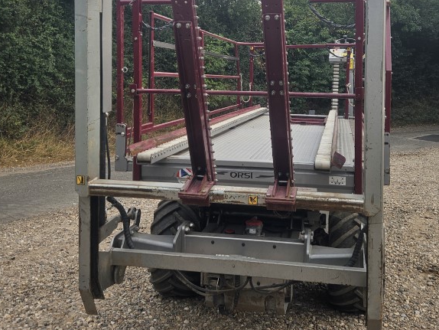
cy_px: 70
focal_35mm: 41
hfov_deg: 45.7
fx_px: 520
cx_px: 236
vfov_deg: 34.2
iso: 25
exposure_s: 1/180
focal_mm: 5.4
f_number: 1.8
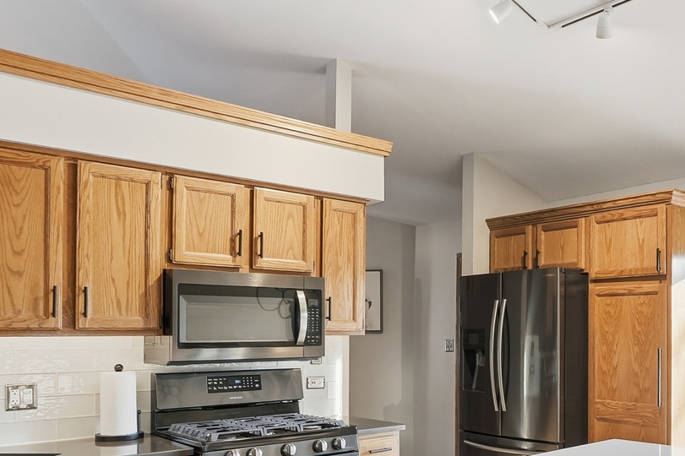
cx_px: 531
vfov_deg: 40.0
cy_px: 338
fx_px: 609
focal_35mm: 32
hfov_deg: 55.3
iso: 1000
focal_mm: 16
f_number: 8
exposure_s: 1/320
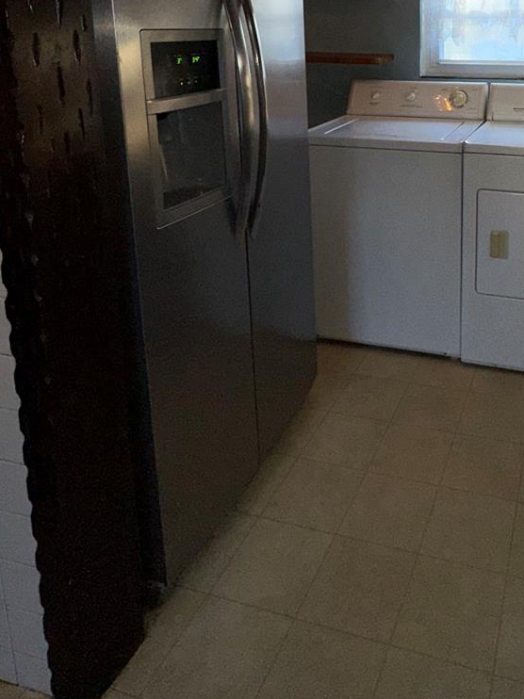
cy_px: 123
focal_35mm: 29
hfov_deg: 45.4
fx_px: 586
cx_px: 431
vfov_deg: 56.4
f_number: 2.2
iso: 32
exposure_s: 1/122
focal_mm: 2.22
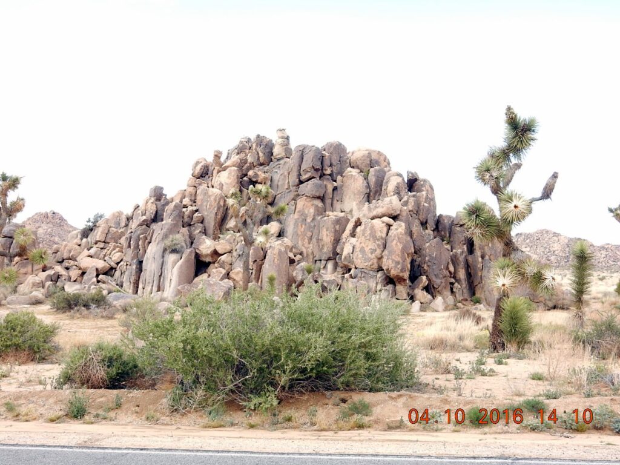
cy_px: 232
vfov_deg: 28.6
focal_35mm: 51
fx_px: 913
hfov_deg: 37.5
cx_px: 310
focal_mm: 9
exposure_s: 1/160
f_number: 4.5
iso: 125
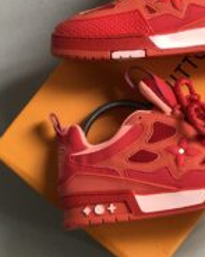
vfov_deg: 16.1
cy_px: 87
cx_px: 179
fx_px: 903
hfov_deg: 12.9
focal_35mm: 119
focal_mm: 6
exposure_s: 1/60
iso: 25
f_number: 2.4
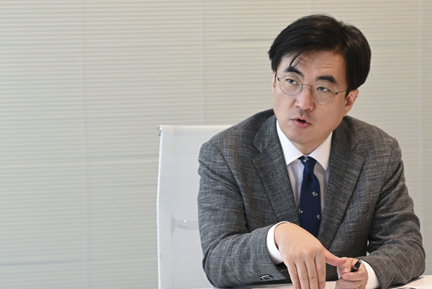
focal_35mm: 165
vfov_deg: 8.3
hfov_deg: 12.4
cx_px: 243
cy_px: 160
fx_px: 1981
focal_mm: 97
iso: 1600
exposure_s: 1/125
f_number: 4
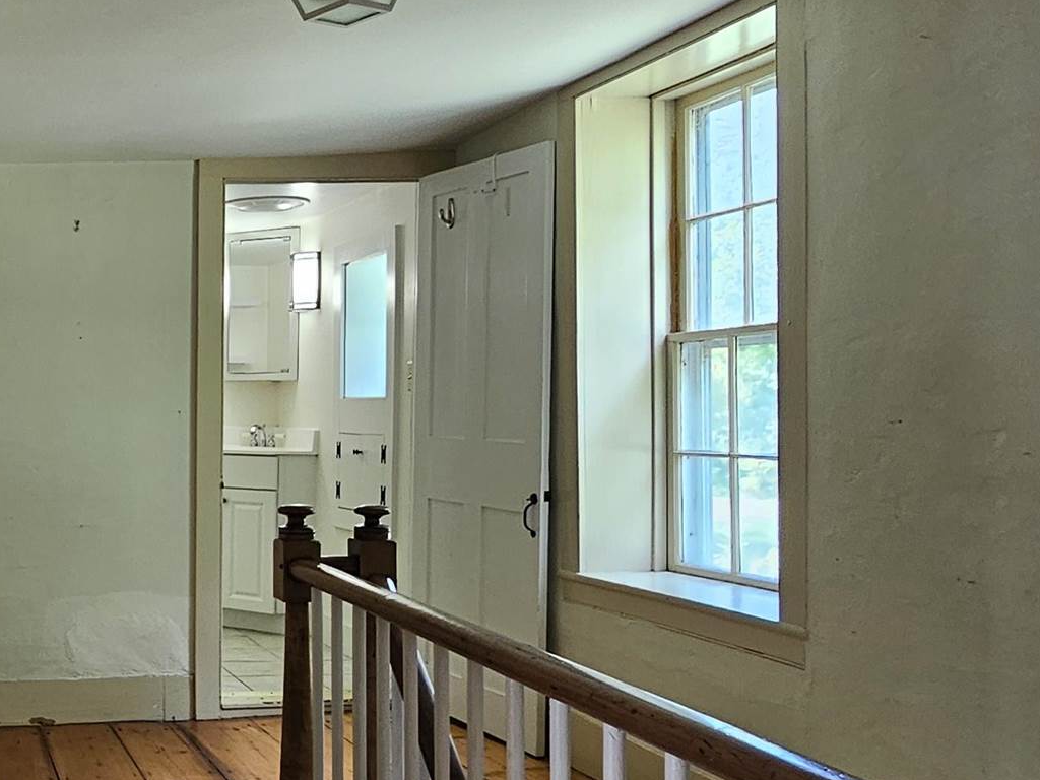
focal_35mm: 39
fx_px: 1172
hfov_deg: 40.7
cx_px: -42
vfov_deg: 36.7
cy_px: 450
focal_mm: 2.2
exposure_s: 1/60
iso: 160
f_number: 2.2
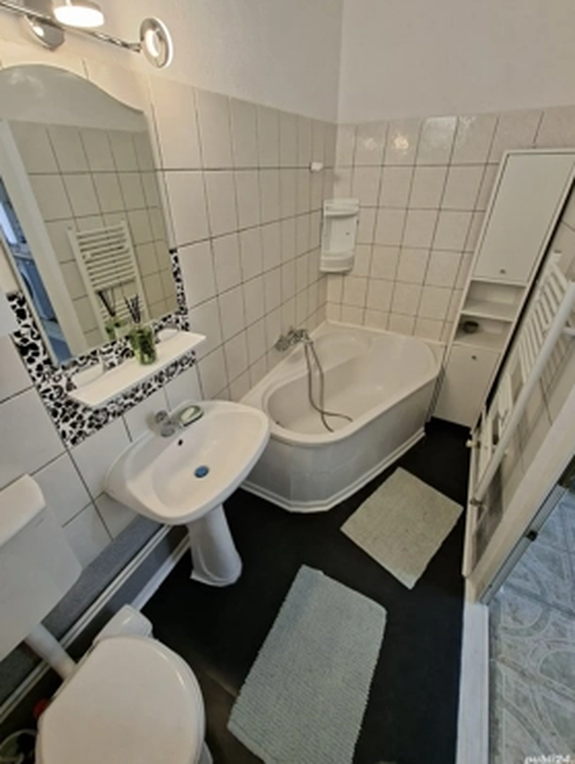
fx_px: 310
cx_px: 280
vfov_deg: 101.9
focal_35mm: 14
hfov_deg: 85.8
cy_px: 356
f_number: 2.2
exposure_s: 1/40
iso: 64
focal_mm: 1.74
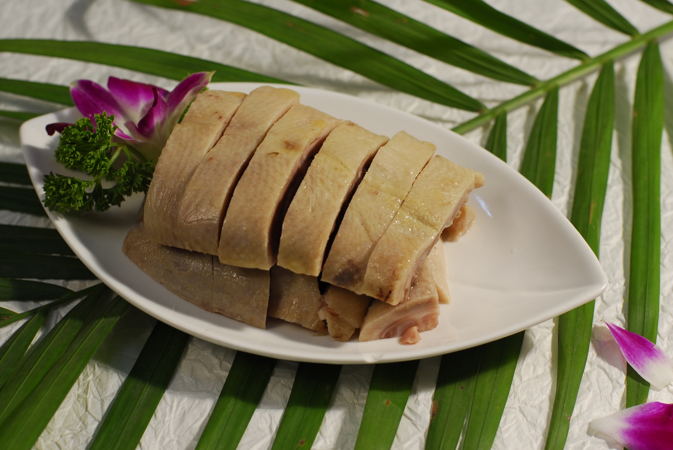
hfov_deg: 27.0
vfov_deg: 18.2
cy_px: 225
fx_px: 1403
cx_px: 336
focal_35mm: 75
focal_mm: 50
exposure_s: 1/30
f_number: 5.6
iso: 100
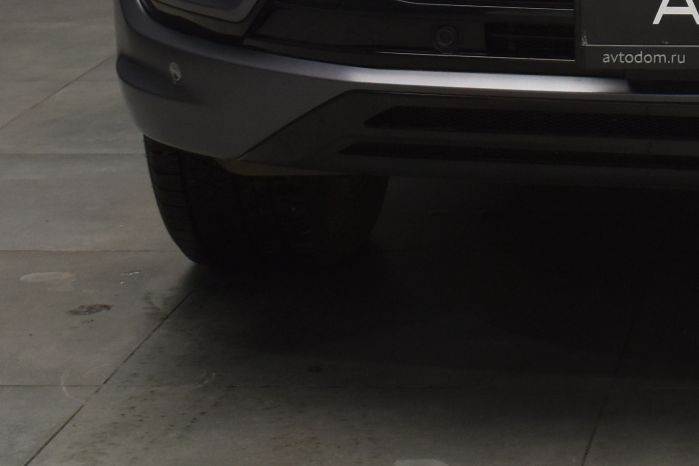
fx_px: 2641
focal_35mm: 136
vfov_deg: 9.8
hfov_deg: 14.6
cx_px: 858
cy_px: -219
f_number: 4.5
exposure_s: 1/100
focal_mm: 24
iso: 400
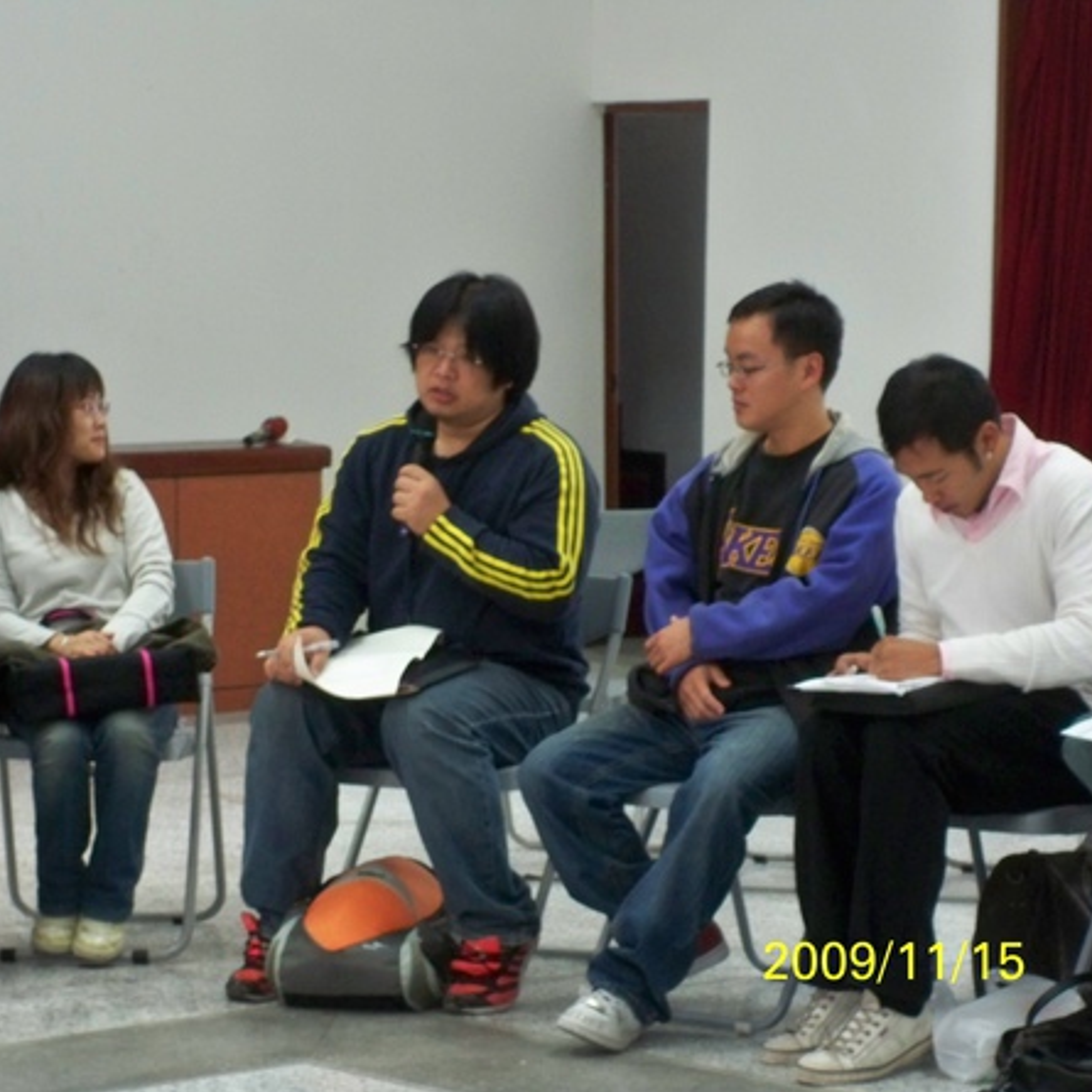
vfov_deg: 14.0
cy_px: 550
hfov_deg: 13.9
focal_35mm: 125
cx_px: 402
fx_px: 4461
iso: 400
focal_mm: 18.8
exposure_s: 1/30
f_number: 5.7
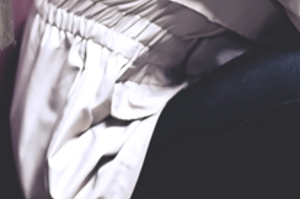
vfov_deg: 6.6
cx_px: 53
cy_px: -96
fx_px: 1706
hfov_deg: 10.0
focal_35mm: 205
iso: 1600
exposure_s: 1/40
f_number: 1.4
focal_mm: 50
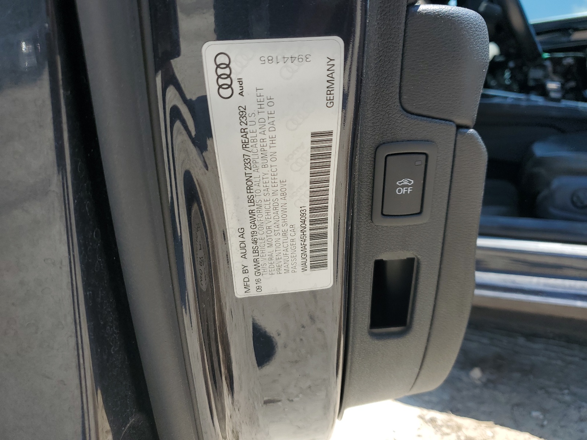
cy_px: 220
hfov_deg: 67.3
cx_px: 294
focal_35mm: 26
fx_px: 441
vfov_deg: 53.1
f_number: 1.5
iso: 50
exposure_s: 1/1111
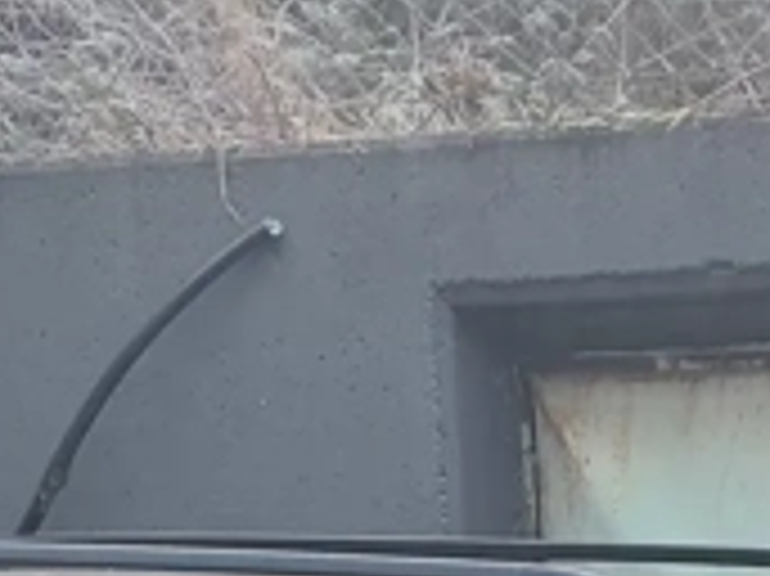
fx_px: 3245
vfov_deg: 9.3
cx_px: 982
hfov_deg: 13.1
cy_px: 1278
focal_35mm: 146
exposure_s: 1/50
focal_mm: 5.23
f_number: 1.8
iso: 50
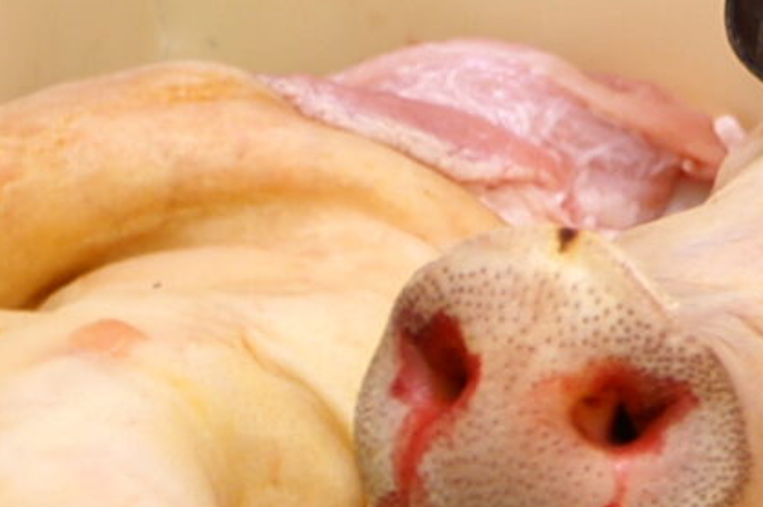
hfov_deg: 6.3
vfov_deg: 4.3
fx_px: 6818
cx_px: 1134
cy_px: 221
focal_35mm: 322
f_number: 3.5
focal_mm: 35
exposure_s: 1/25
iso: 200
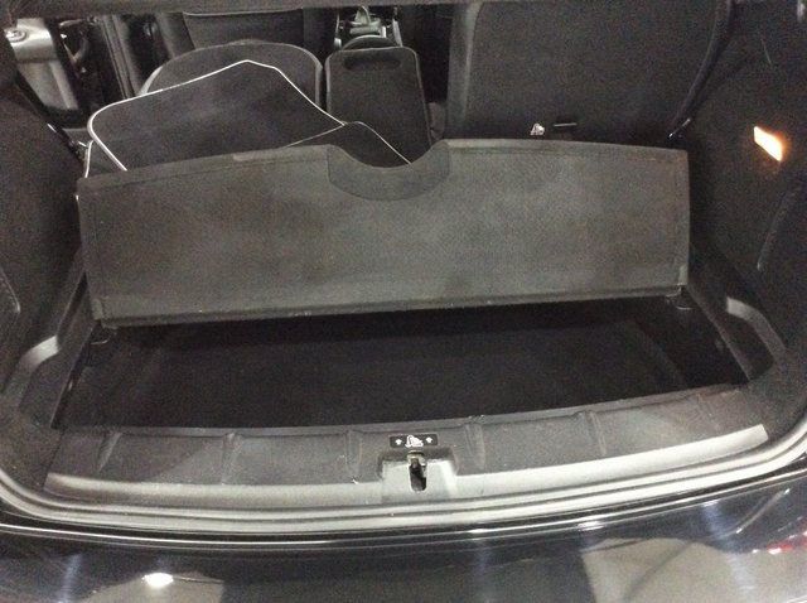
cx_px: 404
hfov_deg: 56.9
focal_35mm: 32
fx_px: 745
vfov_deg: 44.1
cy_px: 302
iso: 500
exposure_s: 1/15
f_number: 2.4
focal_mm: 3.3
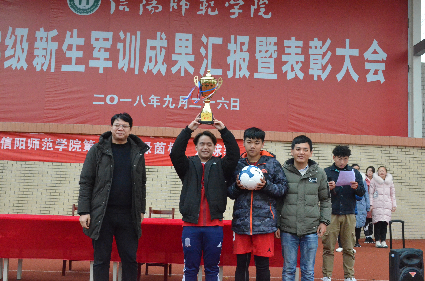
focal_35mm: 39
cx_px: 212
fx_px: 459
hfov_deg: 49.6
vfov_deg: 34.1
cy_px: 140
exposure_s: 1/400
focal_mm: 26
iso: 6400
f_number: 10
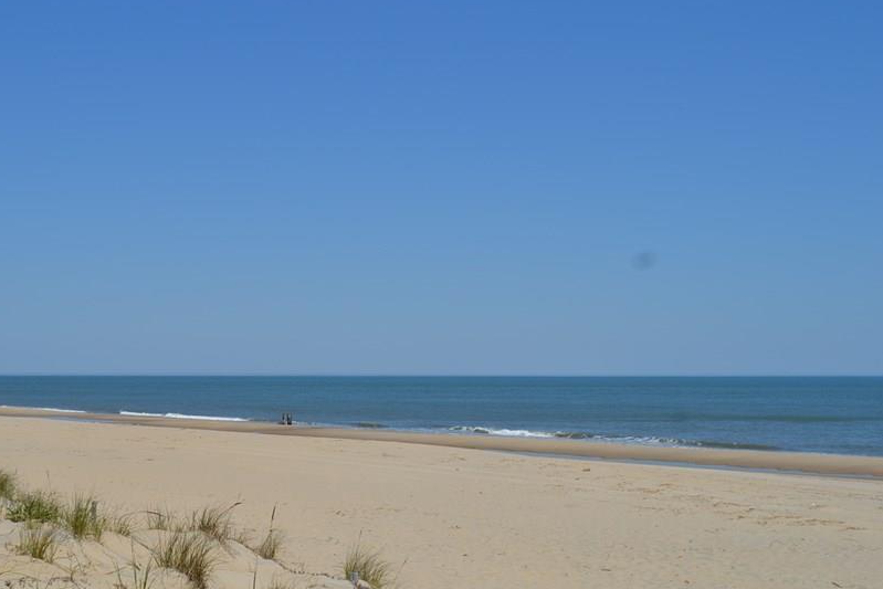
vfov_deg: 25.5
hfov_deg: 37.3
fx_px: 1300
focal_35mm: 53
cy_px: 335
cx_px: 324
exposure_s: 1/400
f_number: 10
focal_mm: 26
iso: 100
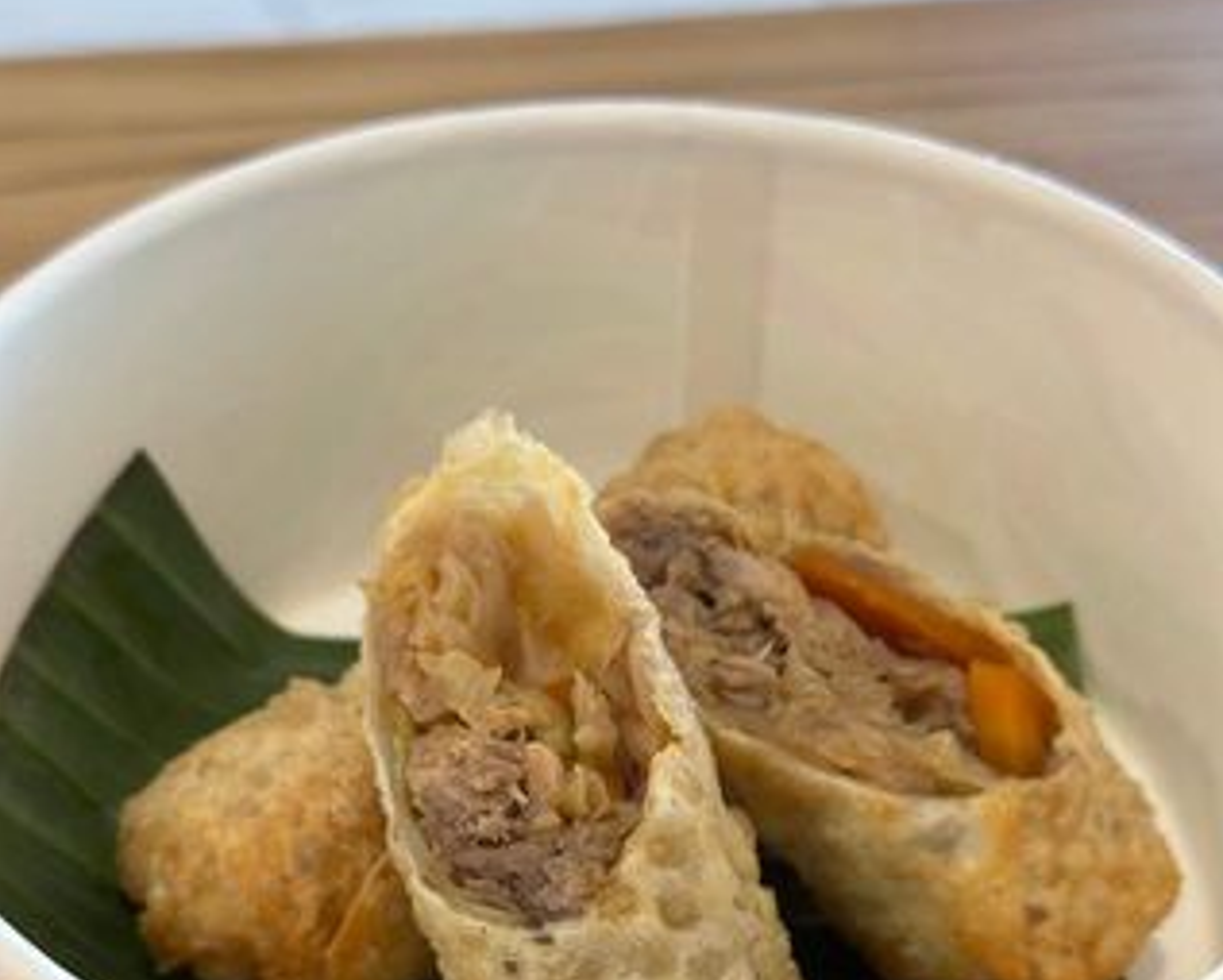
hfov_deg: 30.0
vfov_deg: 24.0
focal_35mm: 63
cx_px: 610
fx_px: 2282
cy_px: 714
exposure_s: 1/100
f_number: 1.78
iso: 125
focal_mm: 6.86
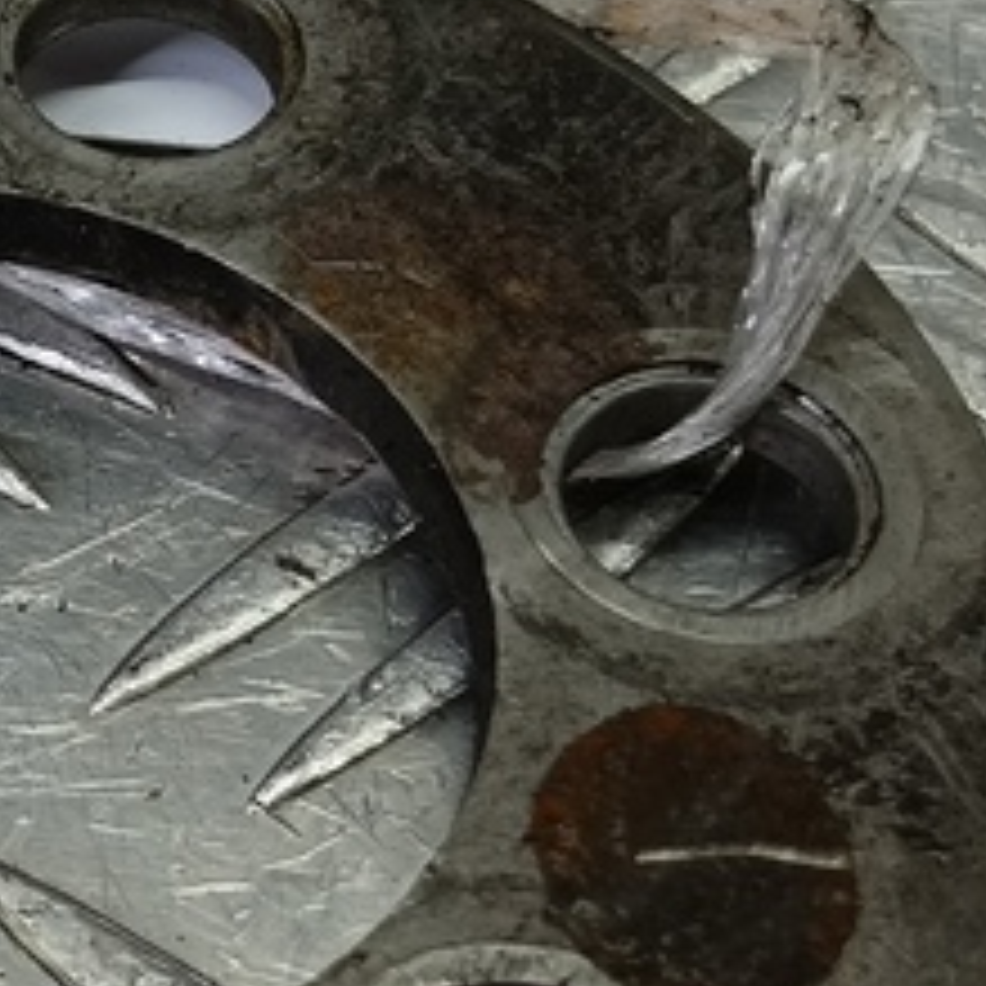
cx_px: -81
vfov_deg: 18.2
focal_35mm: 95
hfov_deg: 17.7
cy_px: 765
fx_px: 3061
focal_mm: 4.11
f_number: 1.6
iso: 113
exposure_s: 1/50
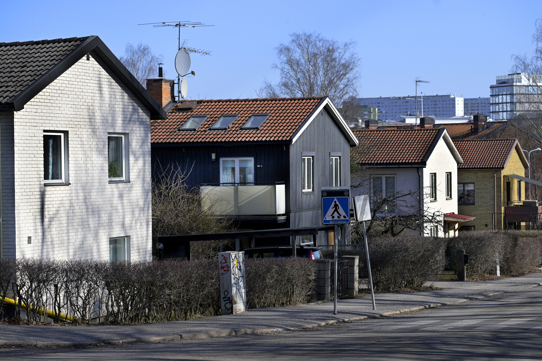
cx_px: 271
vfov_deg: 13.7
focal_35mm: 100
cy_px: 180
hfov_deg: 20.4
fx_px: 1505
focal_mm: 100
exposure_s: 1/1250
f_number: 8
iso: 560
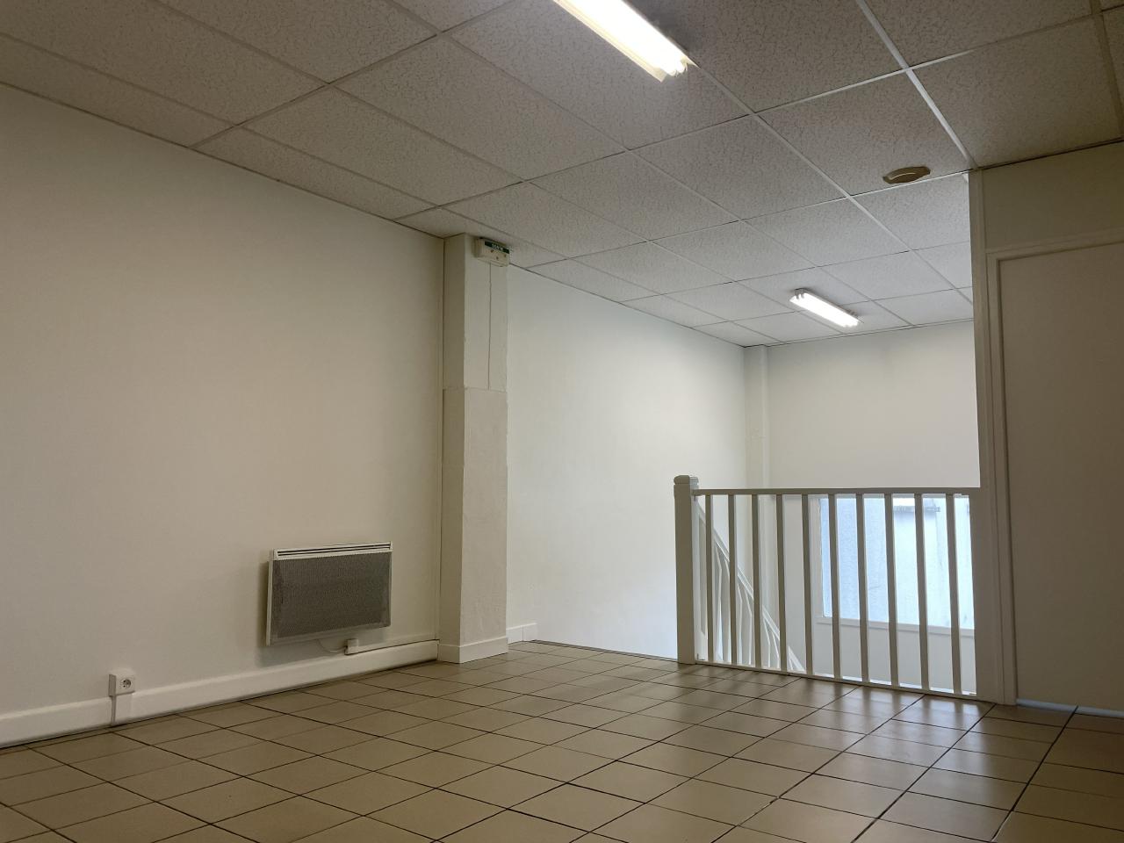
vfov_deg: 53.1
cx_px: 562
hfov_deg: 67.3
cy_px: 422
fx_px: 844
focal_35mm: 26
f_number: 1.6
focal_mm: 4.2
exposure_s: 1/100
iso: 100
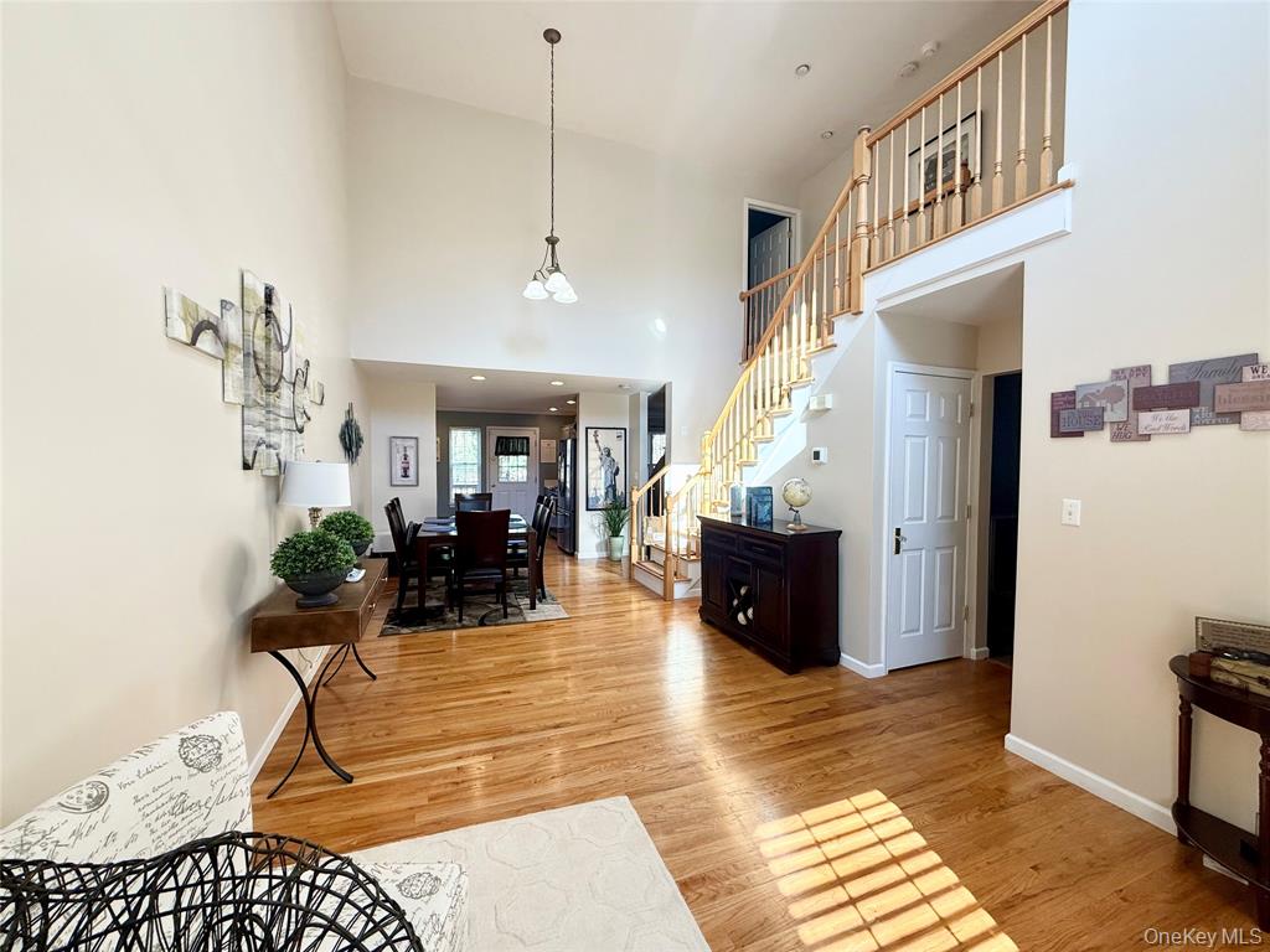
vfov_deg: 85.7
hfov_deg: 102.1
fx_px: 514
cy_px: 476
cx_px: 635
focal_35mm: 14
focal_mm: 2.22
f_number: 2.2
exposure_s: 1/120
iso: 100
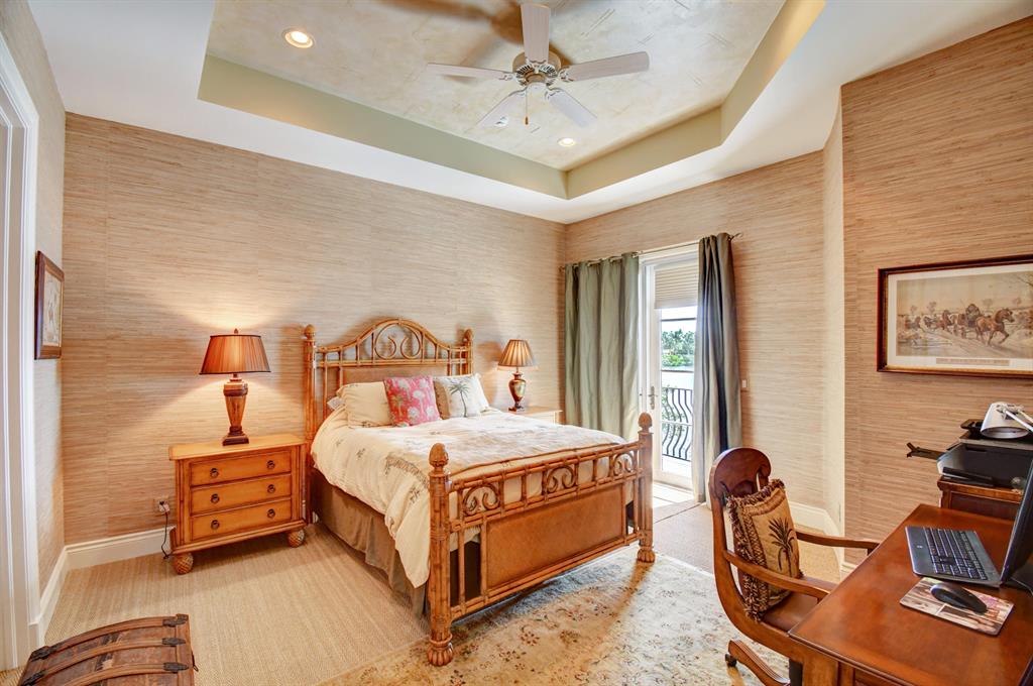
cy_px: 343
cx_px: 516
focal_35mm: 15
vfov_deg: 77.2
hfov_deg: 100.5
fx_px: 430
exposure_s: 1/15
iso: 320
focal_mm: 10
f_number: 8
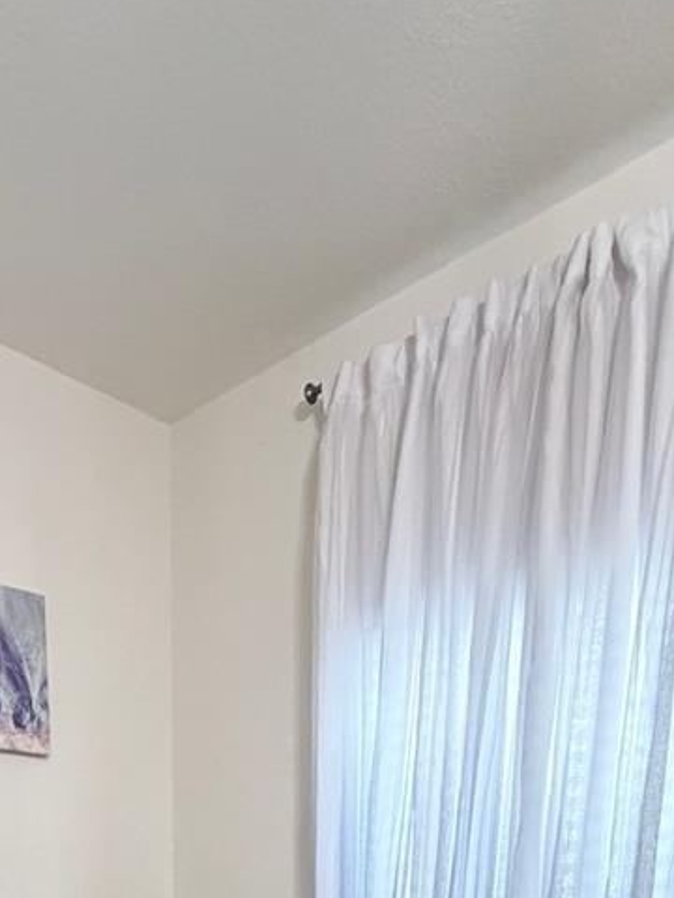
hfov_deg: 39.8
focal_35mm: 35
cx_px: 183
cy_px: 1094
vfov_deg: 38.1
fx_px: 909
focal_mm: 2.22
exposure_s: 1/60
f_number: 2.2
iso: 640
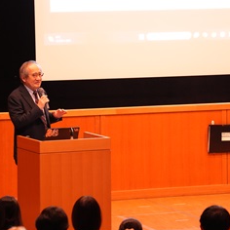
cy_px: 98
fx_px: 1488
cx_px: 145
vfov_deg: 8.8
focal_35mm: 198
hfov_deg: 8.8
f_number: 5
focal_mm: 122
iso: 8000
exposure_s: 1/80
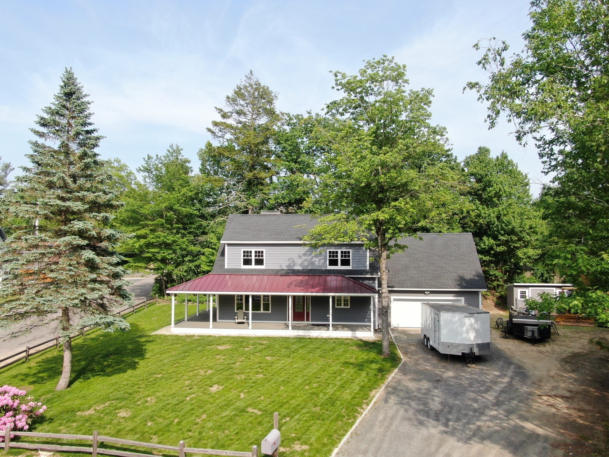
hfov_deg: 71.6
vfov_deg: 56.8
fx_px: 422
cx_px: 304
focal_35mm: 24
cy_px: 228
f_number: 2.8
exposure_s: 1/800
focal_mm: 4.39
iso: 110
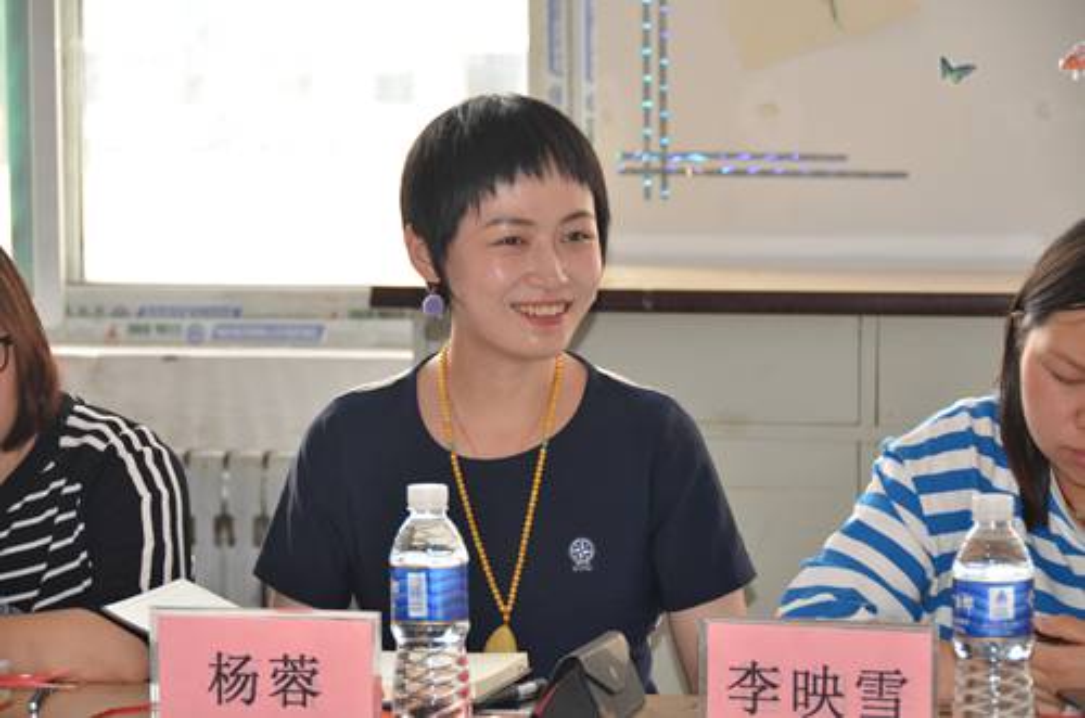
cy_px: 359
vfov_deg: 11.1
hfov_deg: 16.7
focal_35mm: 123
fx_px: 3699
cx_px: 542
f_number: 5
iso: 400
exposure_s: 1/100
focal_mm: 82
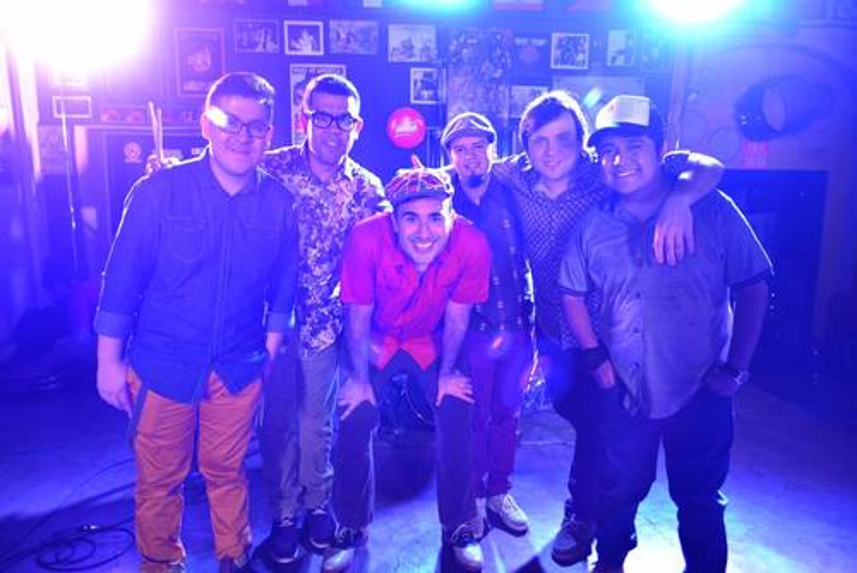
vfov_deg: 53.2
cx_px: 428
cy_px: 286
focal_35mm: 24
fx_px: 572
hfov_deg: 73.7
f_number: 2.8
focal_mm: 24
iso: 200
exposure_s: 1/15
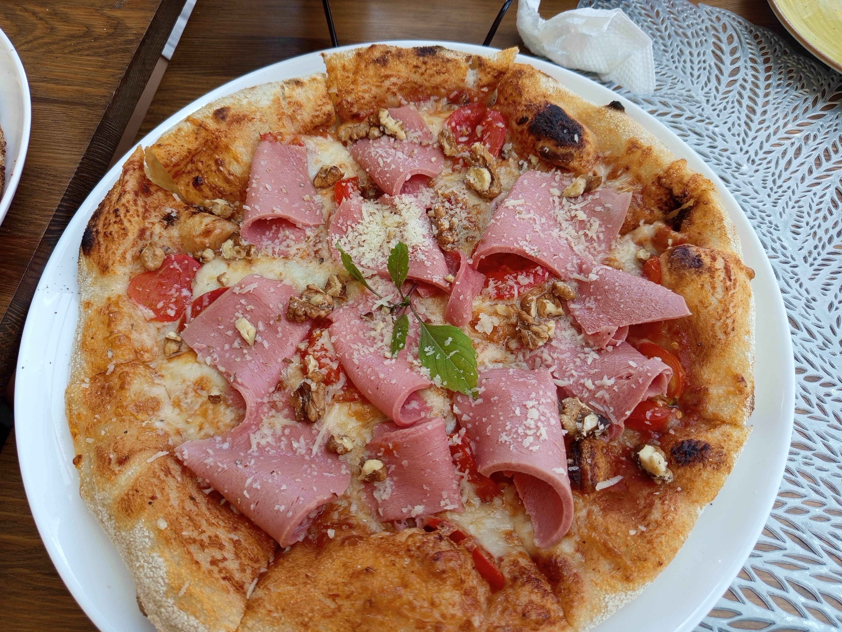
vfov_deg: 56.8
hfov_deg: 71.6
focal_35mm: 24
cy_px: 316
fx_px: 584
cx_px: 421
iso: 83
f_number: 1.7
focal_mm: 5.24
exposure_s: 1/100
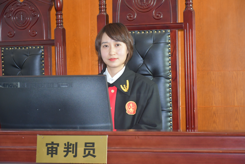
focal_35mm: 99
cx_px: 122
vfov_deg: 13.8
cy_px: 82
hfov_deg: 20.6
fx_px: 674
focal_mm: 66
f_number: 5
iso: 2000
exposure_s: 1/60
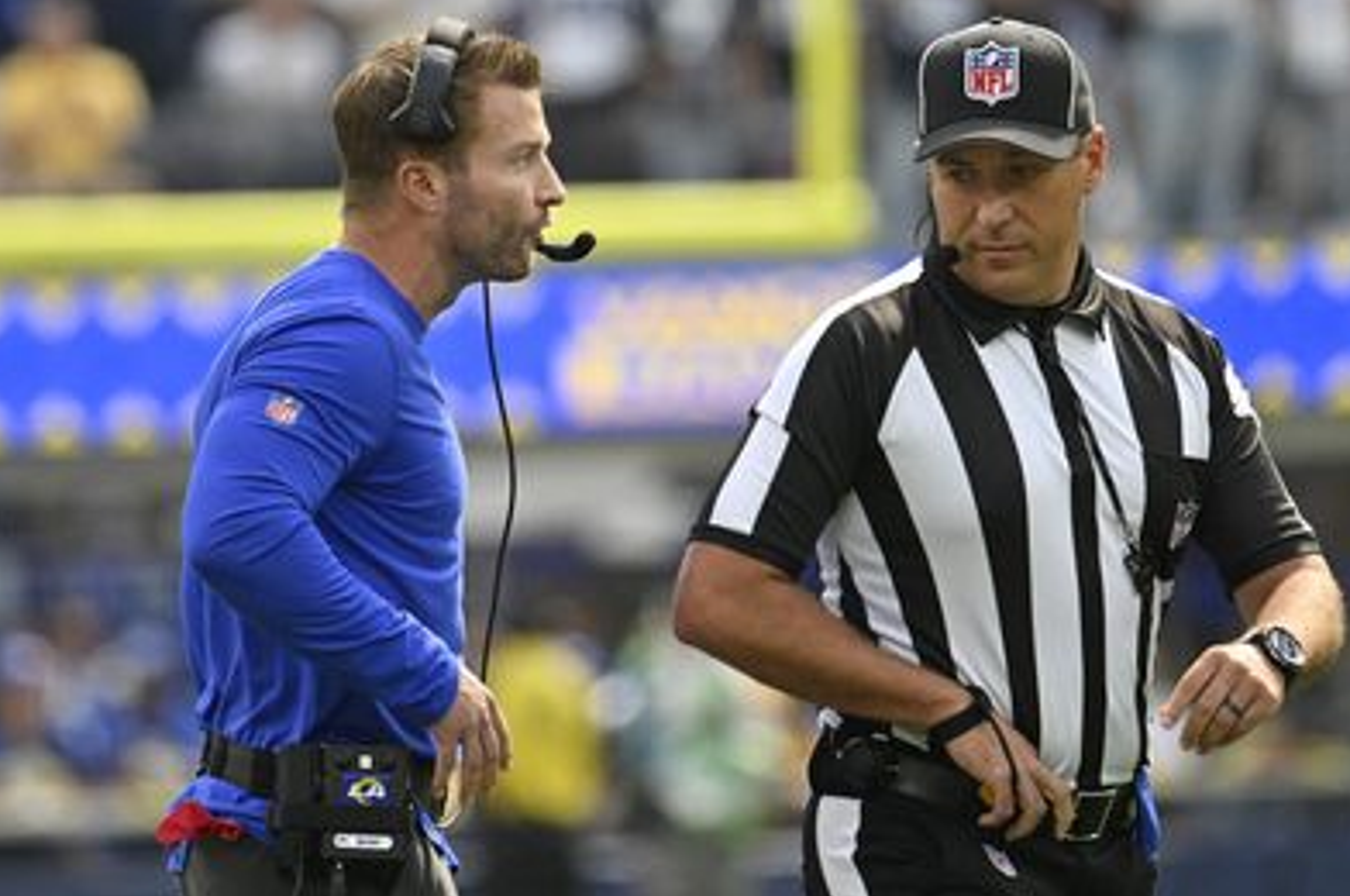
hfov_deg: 3.4
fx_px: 22912
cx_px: 678
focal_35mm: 612
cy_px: 443
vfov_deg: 2.2
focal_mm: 400
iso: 800
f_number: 4.5
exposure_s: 1/1250
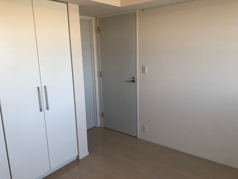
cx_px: 119
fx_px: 193
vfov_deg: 49.7
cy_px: 90
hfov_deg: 63.4
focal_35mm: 28
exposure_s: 1/100
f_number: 1.8
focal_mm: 3.99
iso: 32
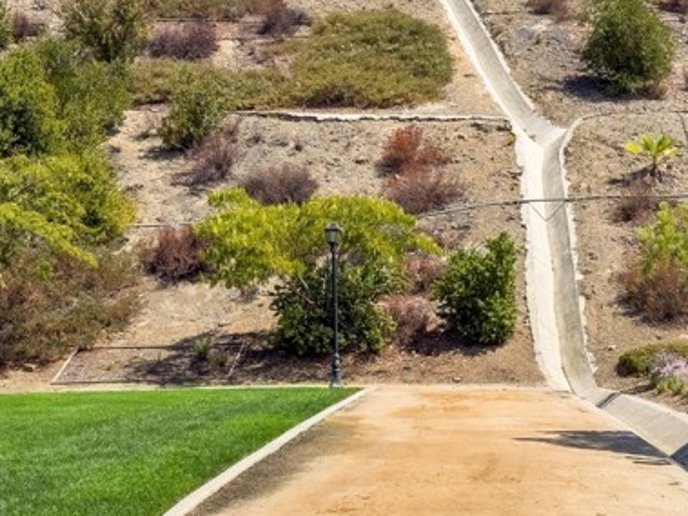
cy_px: 185
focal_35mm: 81
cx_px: 477
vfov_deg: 18.2
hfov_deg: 24.0
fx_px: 1609
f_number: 1.8
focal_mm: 6.76
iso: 80
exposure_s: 1/5000
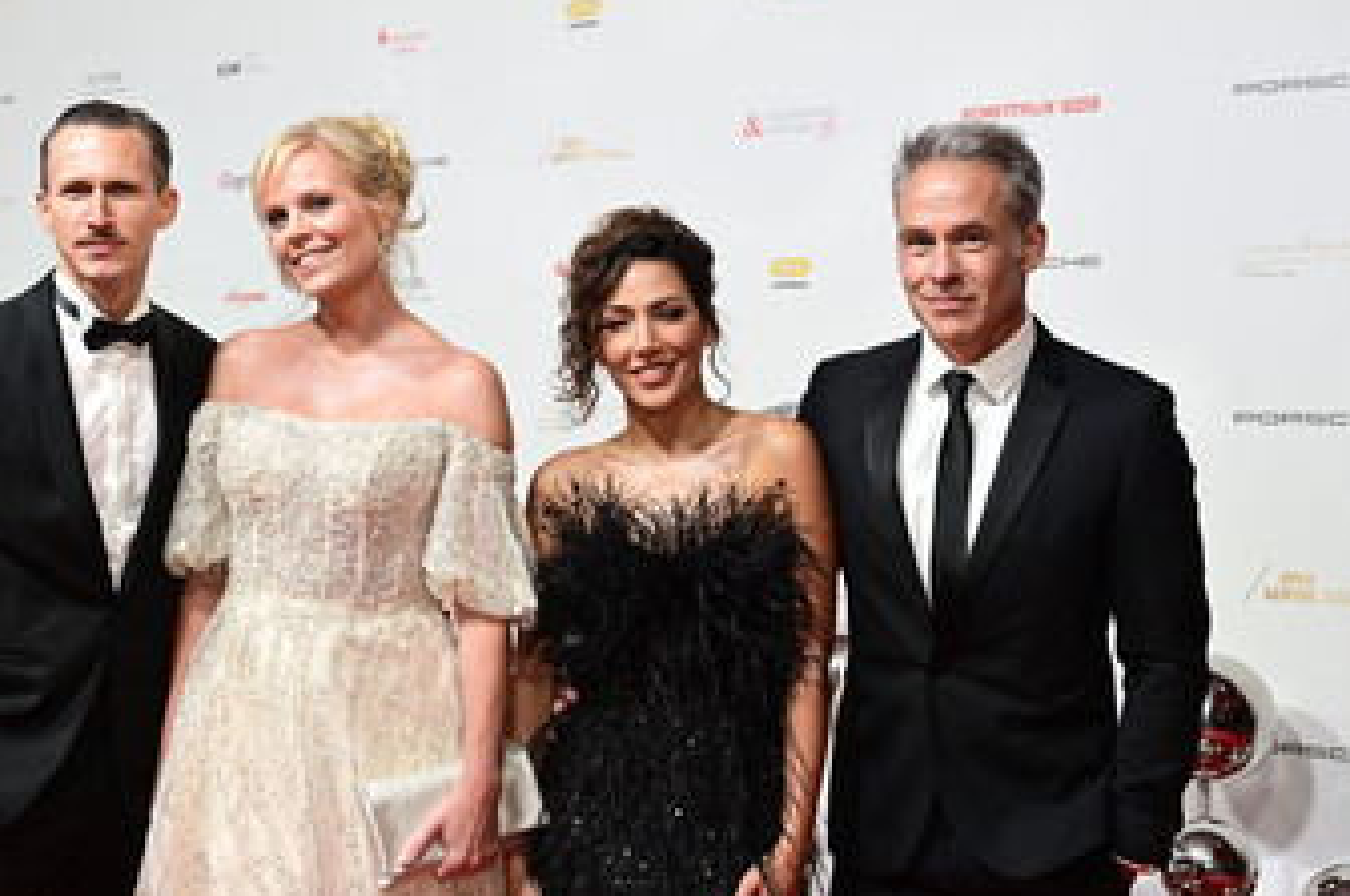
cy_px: 591
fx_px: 1635
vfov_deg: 30.4
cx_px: 512
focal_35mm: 44
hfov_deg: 44.5
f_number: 5
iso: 1600
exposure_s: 1/160
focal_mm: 32.5
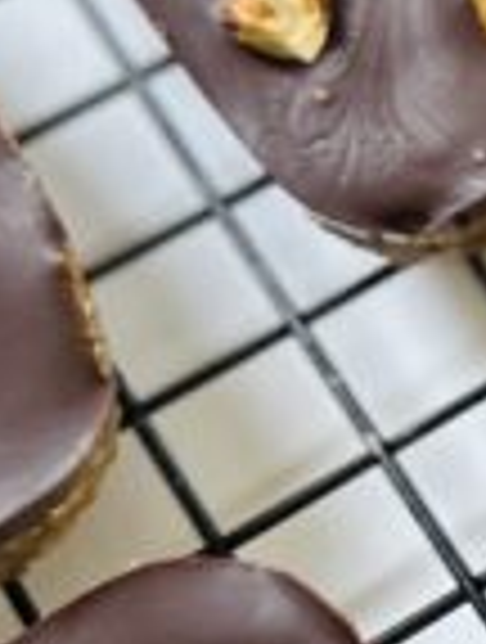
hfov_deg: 9.5
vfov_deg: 14.4
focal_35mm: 136
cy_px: 133
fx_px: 2535
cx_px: 1251
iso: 250
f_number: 1.78
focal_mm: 6.86
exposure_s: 1/66
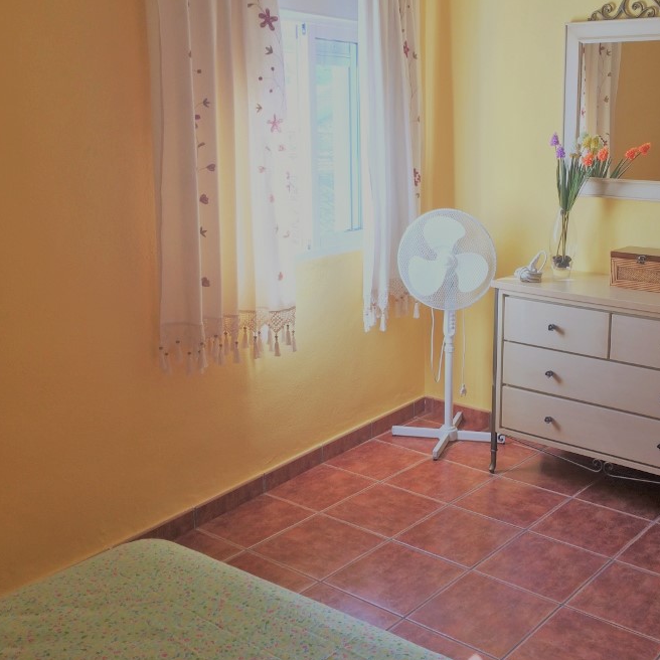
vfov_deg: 41.8
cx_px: 473
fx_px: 863
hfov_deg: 41.0
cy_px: 303
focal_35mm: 40
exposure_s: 1/33
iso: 40
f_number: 2.2
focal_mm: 4.15
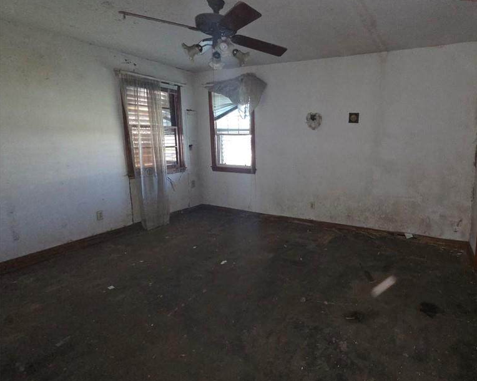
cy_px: 175
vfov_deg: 76.8
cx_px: 317
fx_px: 240
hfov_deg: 86.6
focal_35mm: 17
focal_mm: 2.2
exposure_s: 1/30
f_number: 2.2
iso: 640
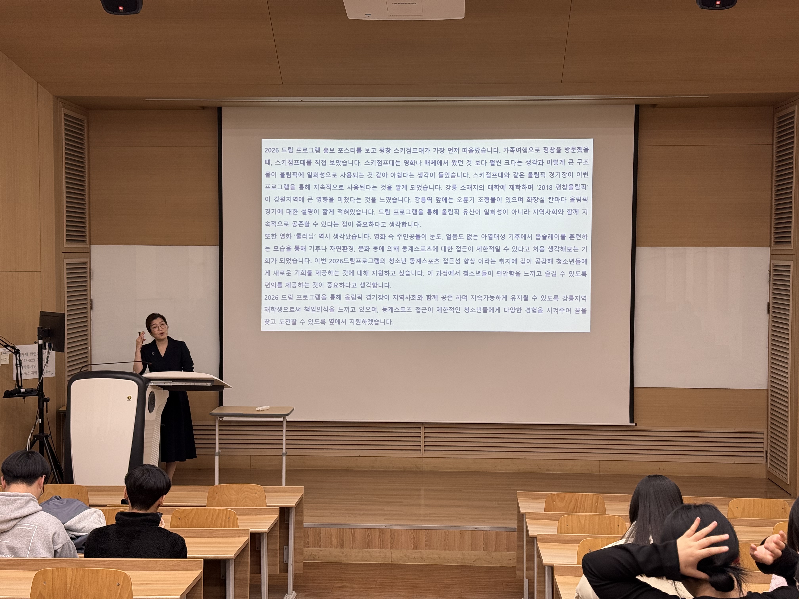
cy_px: 300
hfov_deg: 39.7
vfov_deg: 30.3
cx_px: 400
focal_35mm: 48
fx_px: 1108
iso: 64
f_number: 1.78
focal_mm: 6.76
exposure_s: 1/120
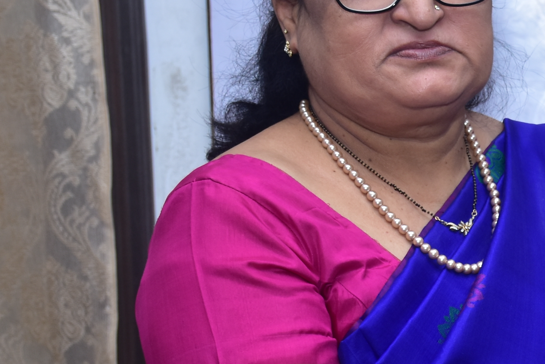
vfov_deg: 8.2
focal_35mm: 167
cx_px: 853
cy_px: 219
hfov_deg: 11.7
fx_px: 2528
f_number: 5
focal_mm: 34
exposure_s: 1/125
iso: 200
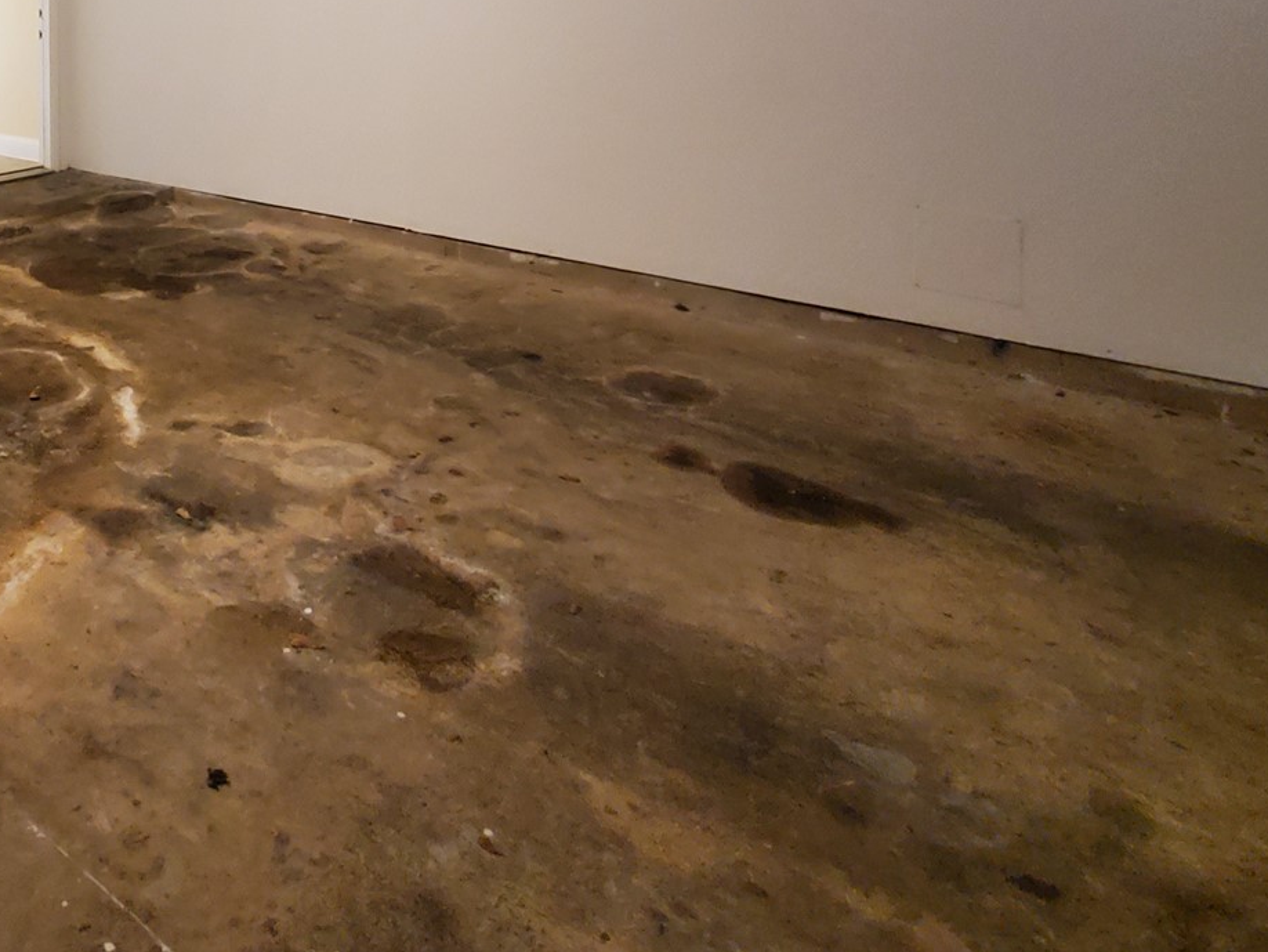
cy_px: -86
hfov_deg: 52.3
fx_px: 1063
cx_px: 72
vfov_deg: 39.7
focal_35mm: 29
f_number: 2.2
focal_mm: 1.8
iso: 1000
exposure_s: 1/24
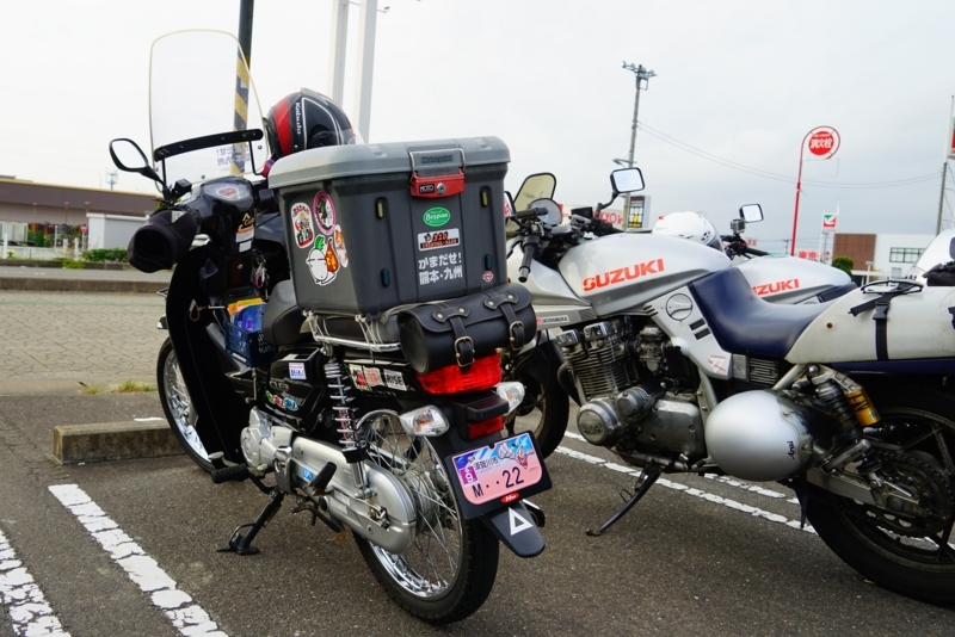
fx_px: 690
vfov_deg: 49.6
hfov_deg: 69.4
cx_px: 478
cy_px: 318
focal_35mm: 26
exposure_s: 1/100
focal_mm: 26
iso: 100
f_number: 7.1
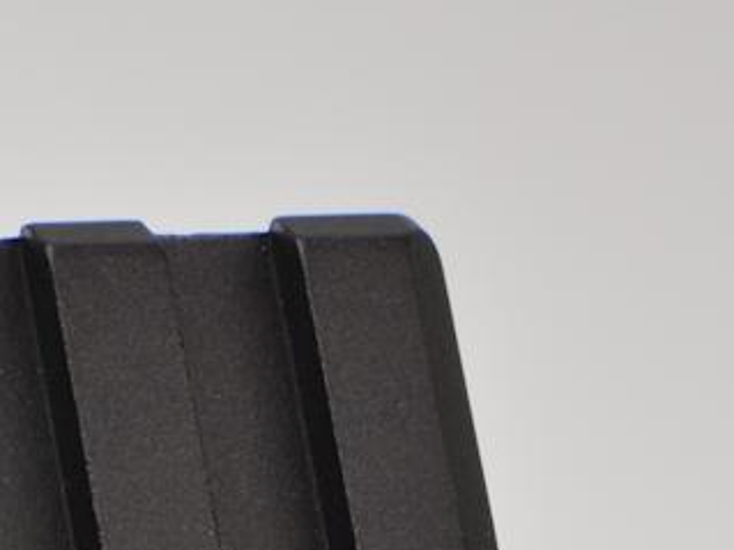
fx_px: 9810
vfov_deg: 3.2
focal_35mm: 463
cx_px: -230
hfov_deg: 4.3
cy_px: 732
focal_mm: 85
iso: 400
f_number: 22
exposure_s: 1/15
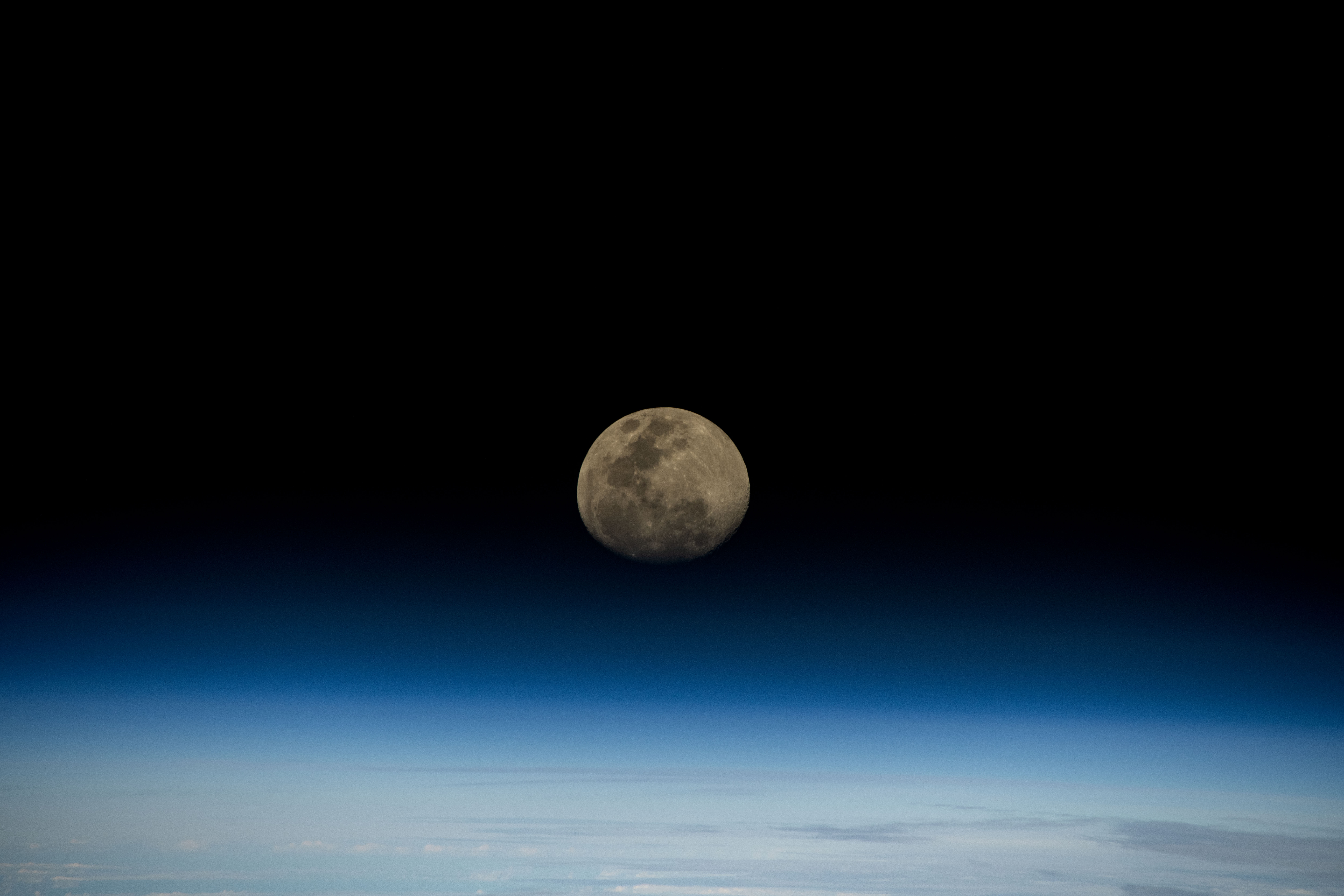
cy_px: 448
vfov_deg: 2.7
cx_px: 672
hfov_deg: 4.1
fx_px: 18665
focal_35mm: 500
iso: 500
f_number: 13
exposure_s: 1/1000
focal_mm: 500
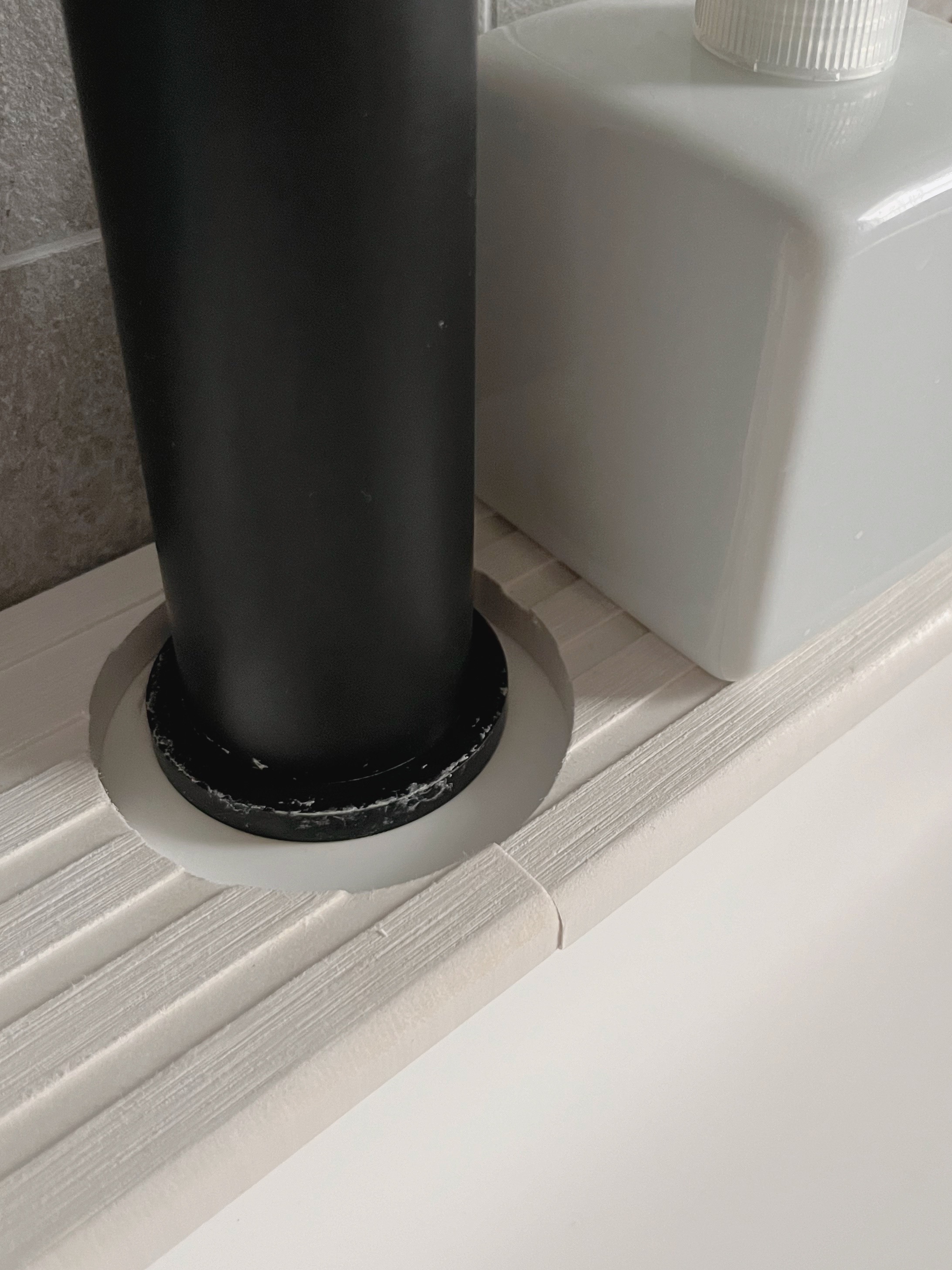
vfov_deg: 51.2
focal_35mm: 36
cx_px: 603
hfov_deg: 39.4
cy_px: 544
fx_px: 1320
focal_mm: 5.1
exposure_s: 1/30
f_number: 1.6
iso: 640
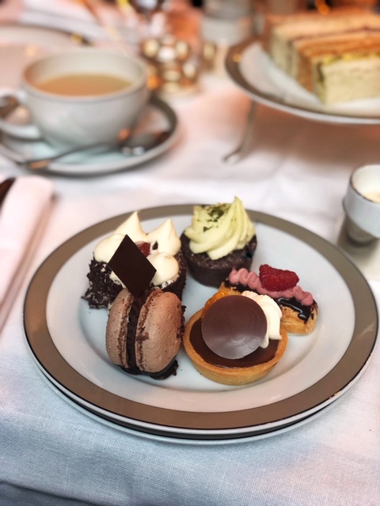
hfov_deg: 28.0
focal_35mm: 52
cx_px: 190
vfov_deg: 36.8
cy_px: 253
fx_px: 761
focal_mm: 6
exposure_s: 1/20
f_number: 2.4
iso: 160
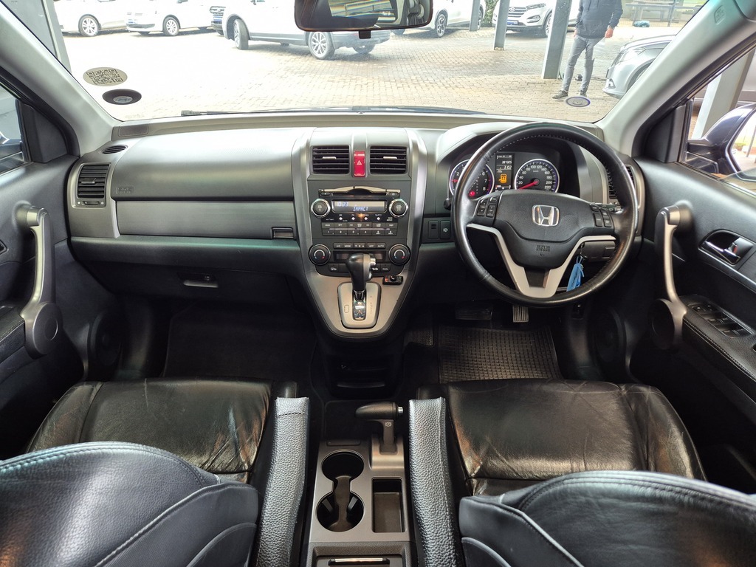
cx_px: 378
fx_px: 502
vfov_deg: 58.9
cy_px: 284
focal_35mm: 23
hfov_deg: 73.9
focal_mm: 5.4
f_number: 1.8
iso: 400
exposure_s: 1/100
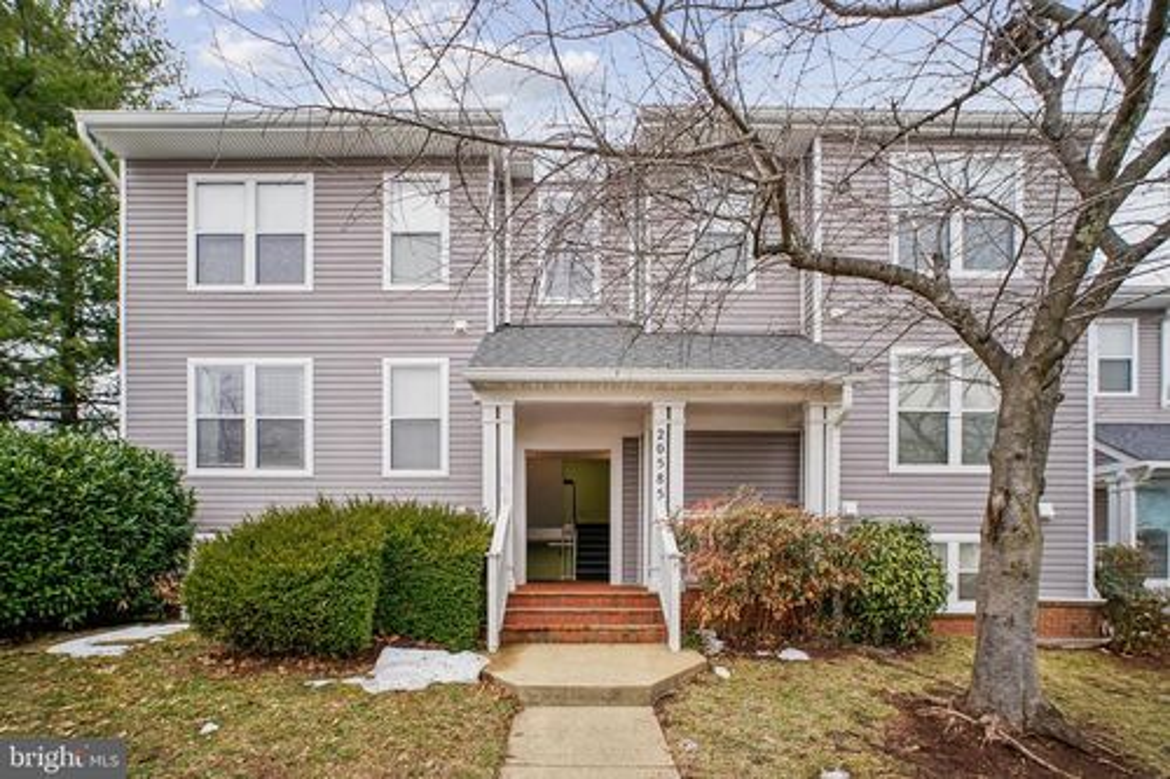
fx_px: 536
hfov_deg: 95.0
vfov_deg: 72.0
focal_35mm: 16
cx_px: 585
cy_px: 390
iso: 100
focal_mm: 11
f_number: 4
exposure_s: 1/60
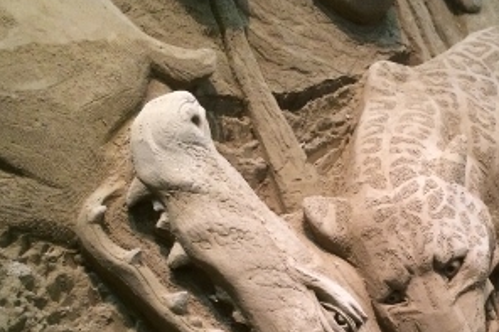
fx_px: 706
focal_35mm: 51
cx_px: 391
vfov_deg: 25.9
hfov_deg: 37.7
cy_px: 277
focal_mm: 4.15
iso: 320
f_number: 2.2
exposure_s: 1/30
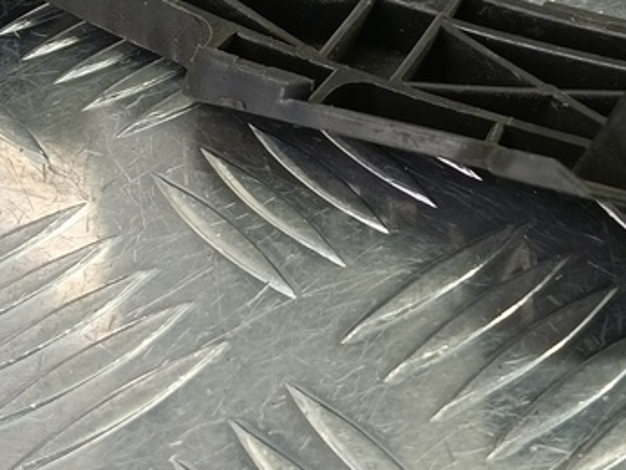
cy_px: -20
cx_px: 440
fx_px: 1231
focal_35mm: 68
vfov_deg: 20.8
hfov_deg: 28.3
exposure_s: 1/50
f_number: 1.6
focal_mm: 4.11
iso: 136
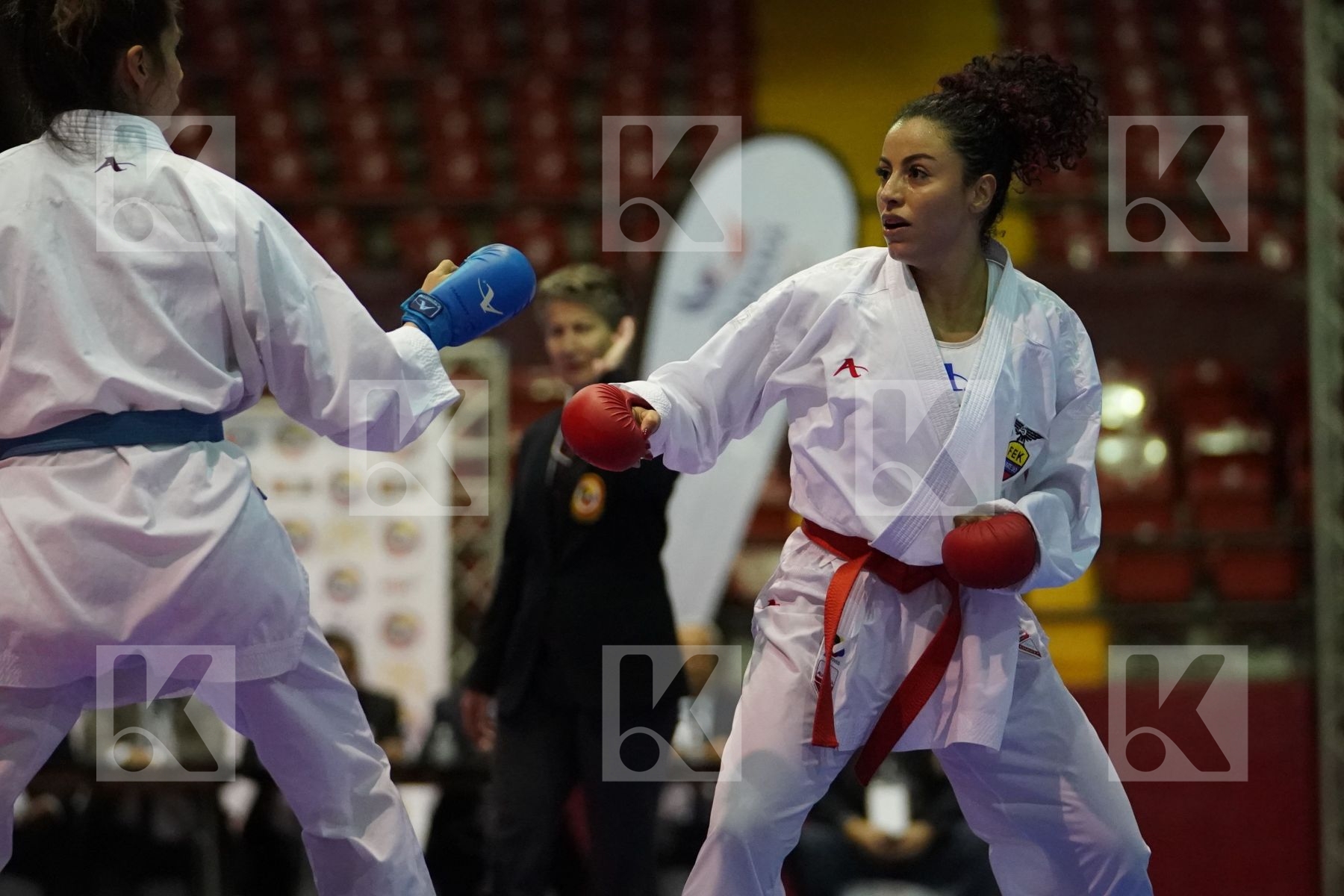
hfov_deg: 10.7
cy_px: 448
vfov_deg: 7.2
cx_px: 672
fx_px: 7167
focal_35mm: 192
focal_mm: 128
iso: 6400
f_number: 2.8
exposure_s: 1/800
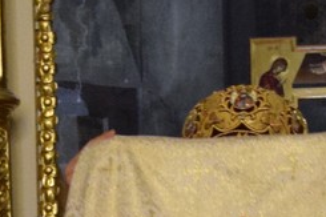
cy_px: 443
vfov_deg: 3.9
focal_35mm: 352
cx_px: 181
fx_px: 3185
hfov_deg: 5.9
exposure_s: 1/25
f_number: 4.2
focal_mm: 30
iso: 1600
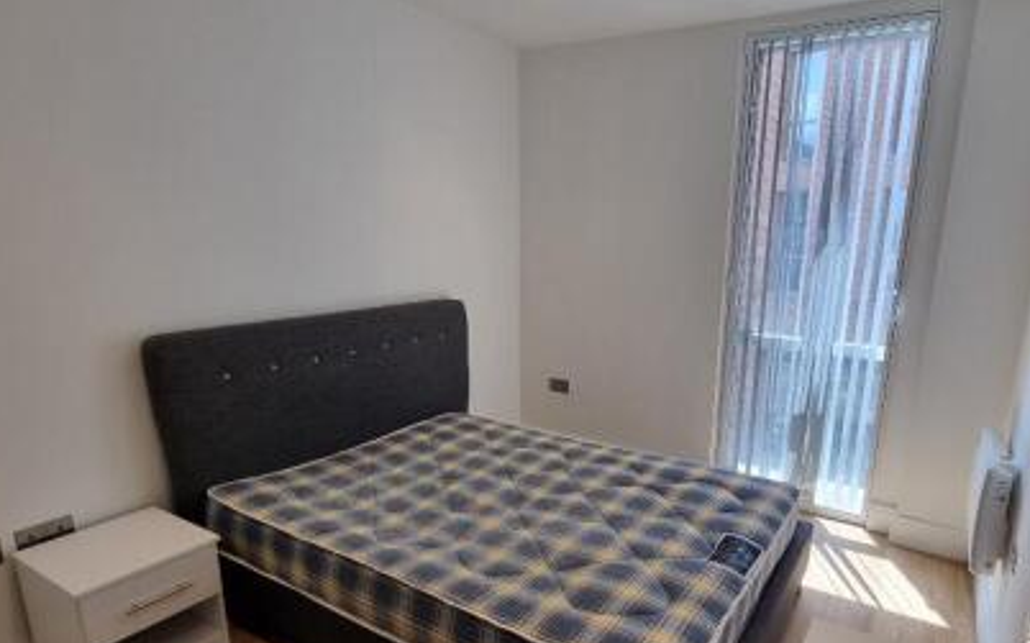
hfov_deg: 84.5
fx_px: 561
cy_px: 373
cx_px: 591
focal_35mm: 20
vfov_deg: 59.3
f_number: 2.2
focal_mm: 2.2
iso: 64
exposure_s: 1/100
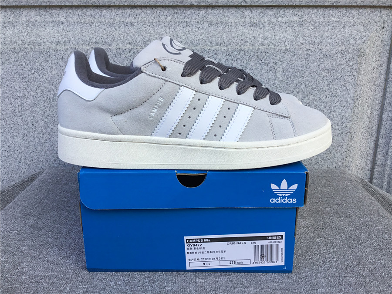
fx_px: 351
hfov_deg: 58.4
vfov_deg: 45.4
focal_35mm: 31
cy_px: 147
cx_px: 196
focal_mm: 3.3
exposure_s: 1/219
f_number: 2.4
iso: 25
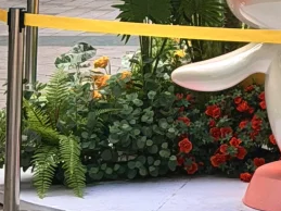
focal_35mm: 267
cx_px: 555
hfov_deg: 7.2
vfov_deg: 5.5
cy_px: -126
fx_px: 2166
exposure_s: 1/3096
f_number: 1.78
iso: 80
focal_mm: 6.76
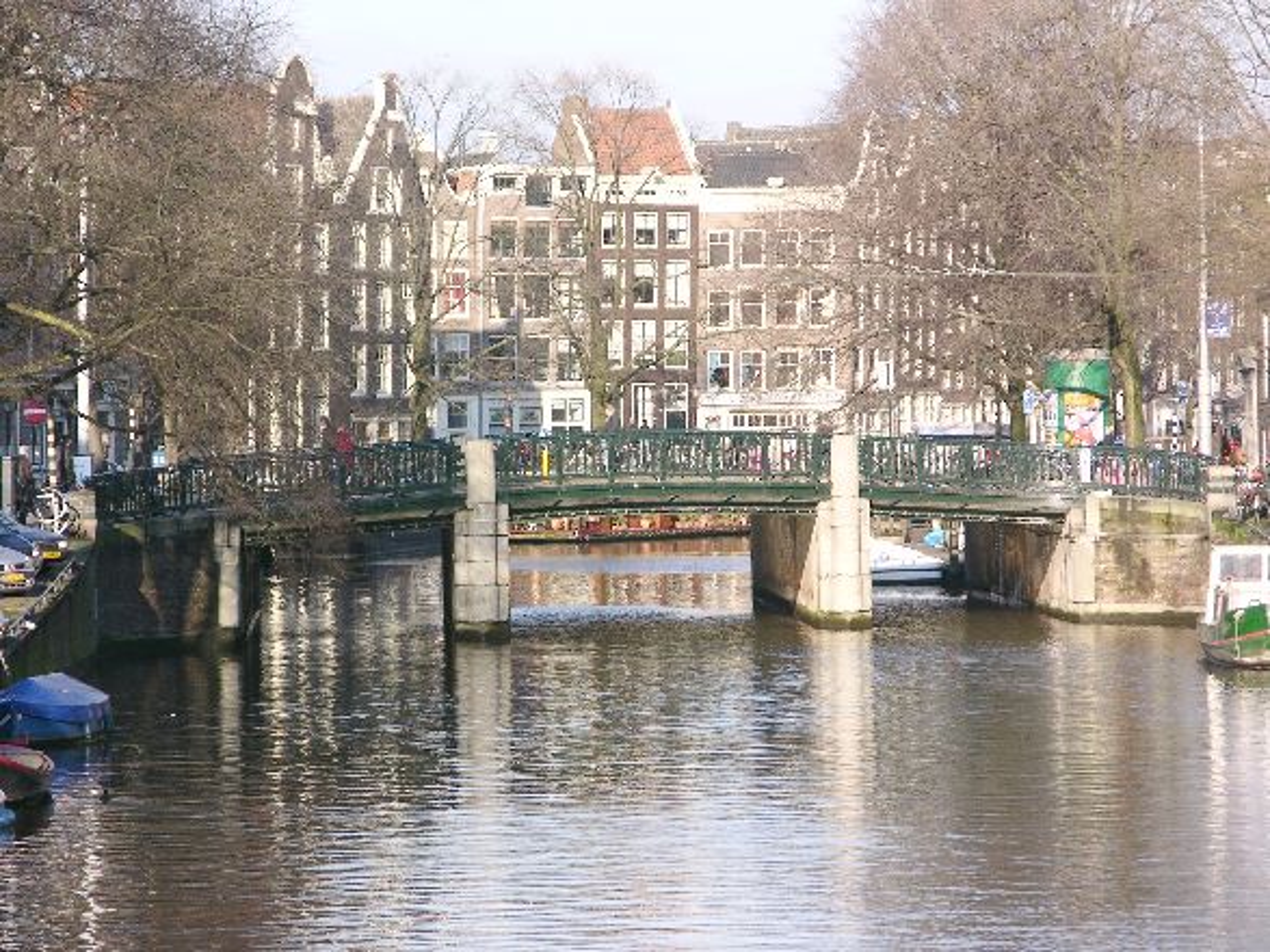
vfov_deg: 7.1
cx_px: 635
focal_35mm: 210
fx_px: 7703
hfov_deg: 9.4
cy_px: 476
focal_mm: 52.4
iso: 50
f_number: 5.1
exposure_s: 1/124
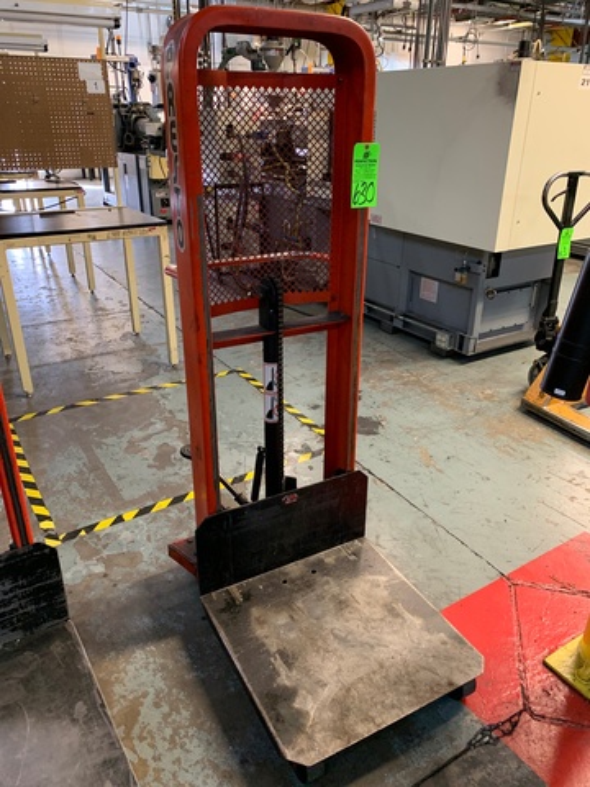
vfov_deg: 67.3
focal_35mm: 26
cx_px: 295
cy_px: 394
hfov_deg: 53.1
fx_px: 591
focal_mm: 4.25
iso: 250
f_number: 1.8
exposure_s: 1/60
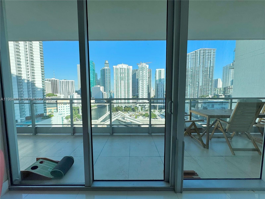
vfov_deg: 85.7
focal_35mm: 14
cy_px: 100
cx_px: 132
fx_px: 107
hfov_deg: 102.1
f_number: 2.2
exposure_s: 1/1536
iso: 50
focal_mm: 2.22
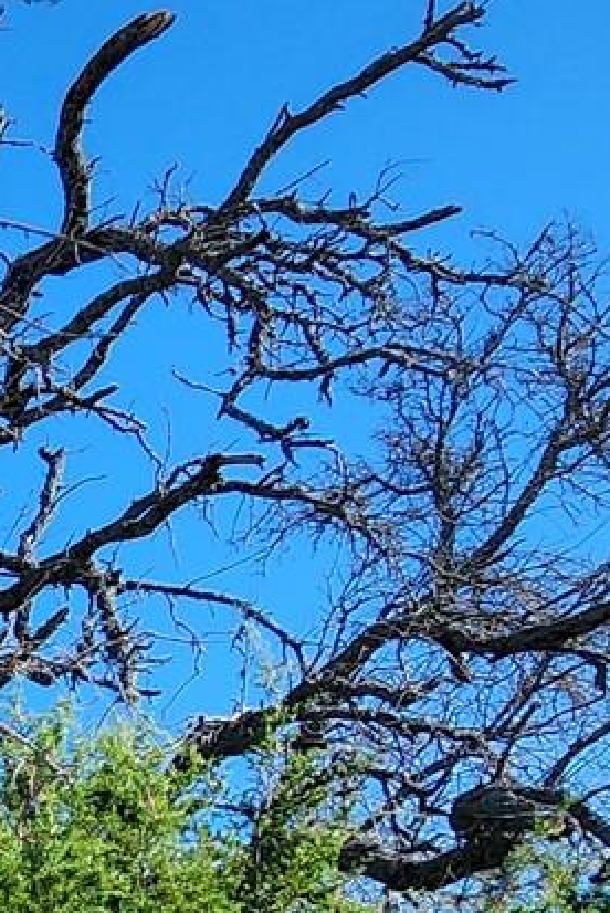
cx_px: -818
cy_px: 1090
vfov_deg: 26.7
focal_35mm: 67
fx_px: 1700
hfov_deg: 14.3
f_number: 2.2
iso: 50
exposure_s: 1/1132
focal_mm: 2.2
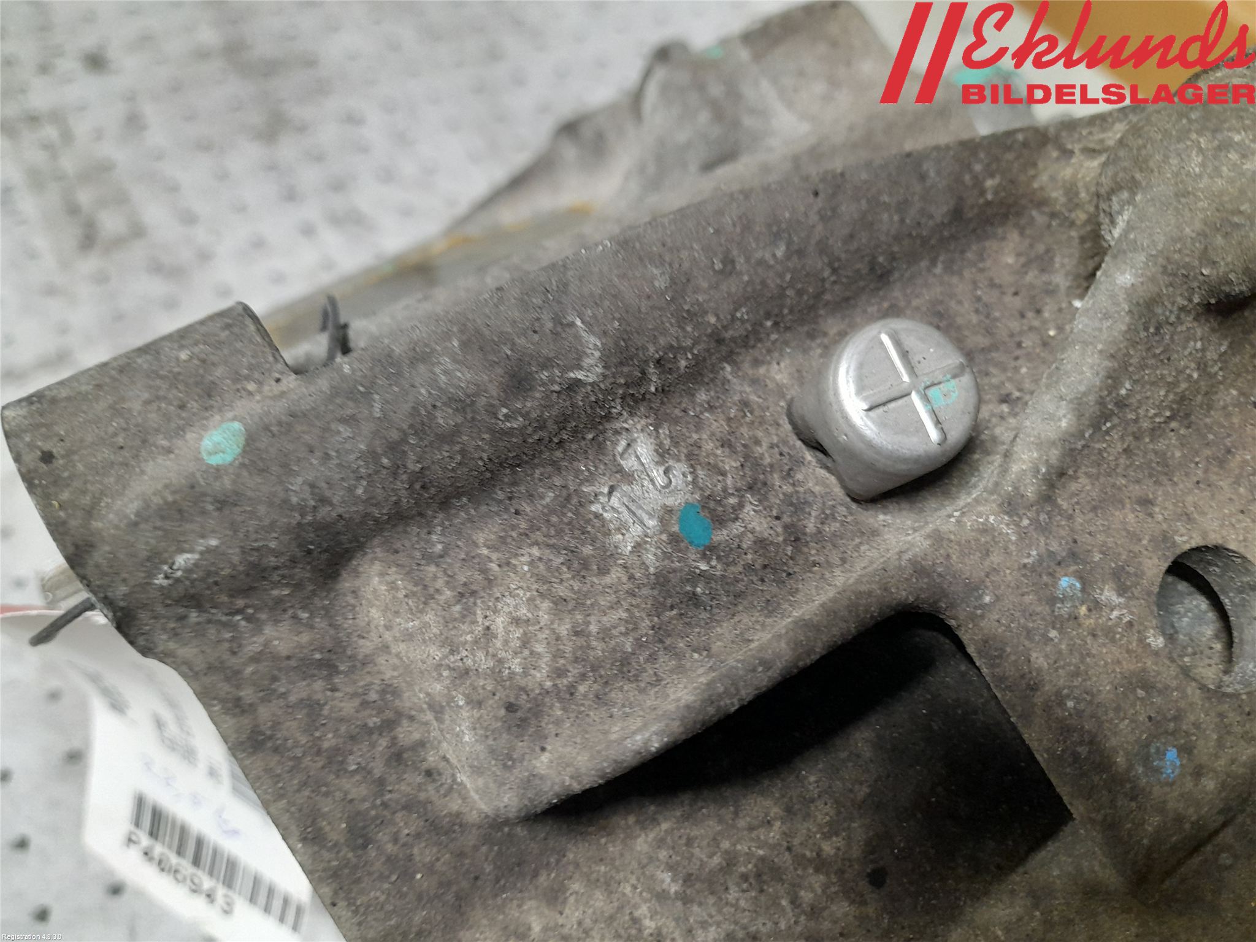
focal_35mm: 25
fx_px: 907
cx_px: 628
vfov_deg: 54.9
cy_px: 471
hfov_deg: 69.4
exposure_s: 1/50
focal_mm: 4.6
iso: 250
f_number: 2
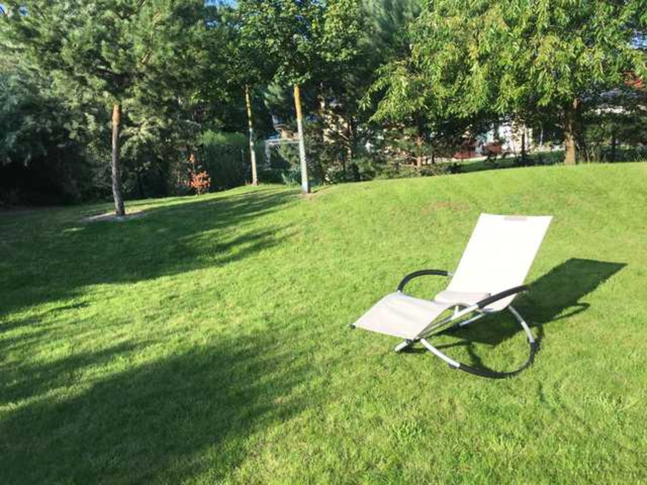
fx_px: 542
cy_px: 242
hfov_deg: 61.7
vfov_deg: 48.2
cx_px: 324
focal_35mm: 29
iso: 25
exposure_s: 1/490
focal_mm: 4.15
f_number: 2.2
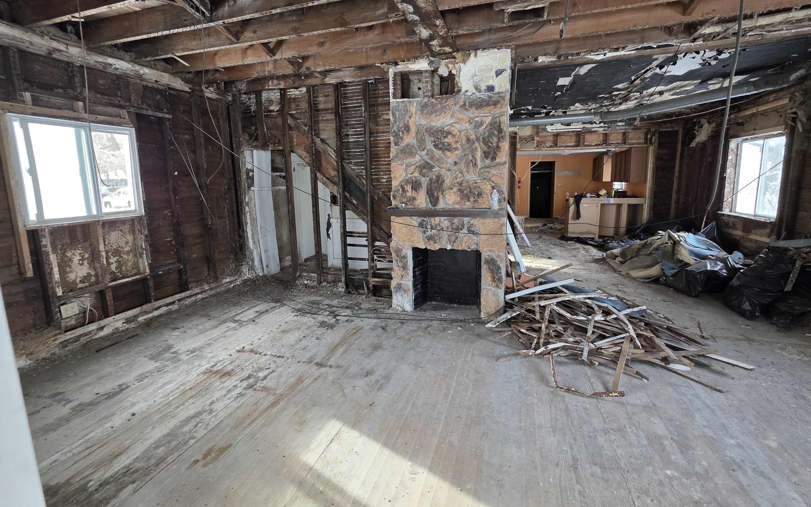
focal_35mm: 14
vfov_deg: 78.4
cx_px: 411
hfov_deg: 105.3
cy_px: 227
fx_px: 309
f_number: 1.9
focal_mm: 2.2
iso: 250
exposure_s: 1/120
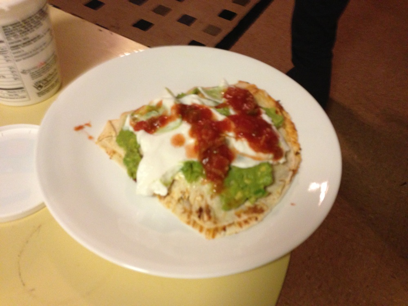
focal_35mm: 33
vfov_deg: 42.9
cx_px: 204
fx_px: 389
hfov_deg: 55.4
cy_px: 153
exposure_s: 1/17
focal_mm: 4.13
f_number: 2.4
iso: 400
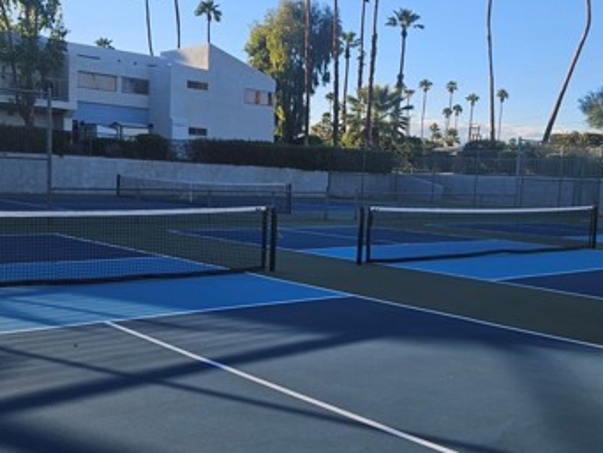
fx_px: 750
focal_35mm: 43
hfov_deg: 43.7
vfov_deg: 33.6
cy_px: 245
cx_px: 340
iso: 25
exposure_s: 1/740
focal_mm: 5.4
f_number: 1.8
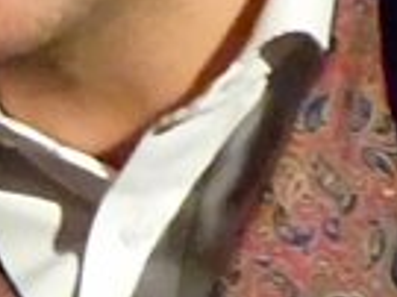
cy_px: 171
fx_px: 20121
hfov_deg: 1.1
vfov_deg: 0.8
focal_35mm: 1756
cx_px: -229
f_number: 5.7
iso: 3200
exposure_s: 1/25
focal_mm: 54.5
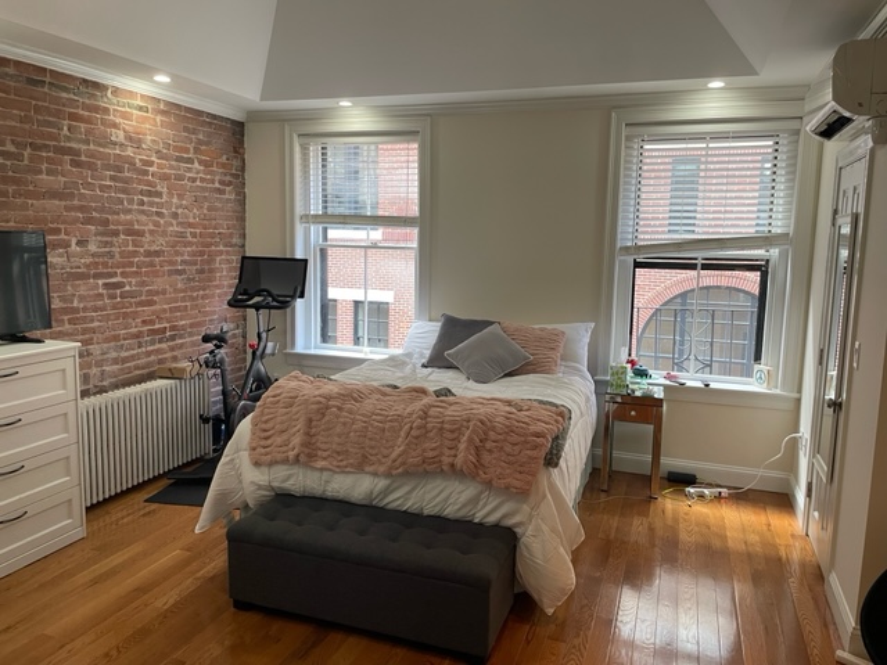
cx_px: 444
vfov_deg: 53.1
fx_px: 666
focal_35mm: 26
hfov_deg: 67.3
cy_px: 332
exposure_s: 1/60
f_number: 1.6
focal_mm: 4.2
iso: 100
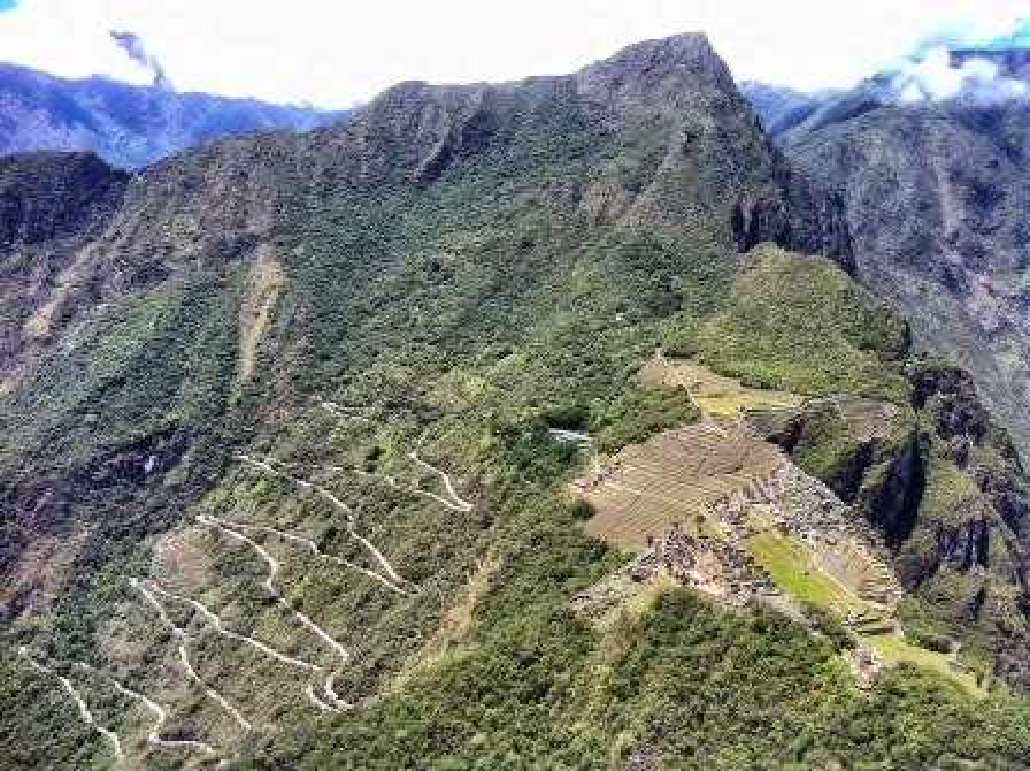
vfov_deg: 40.6
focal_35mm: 35
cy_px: 386
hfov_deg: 52.7
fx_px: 1040
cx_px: 515
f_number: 2.8
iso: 80
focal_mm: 3.85
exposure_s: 1/642
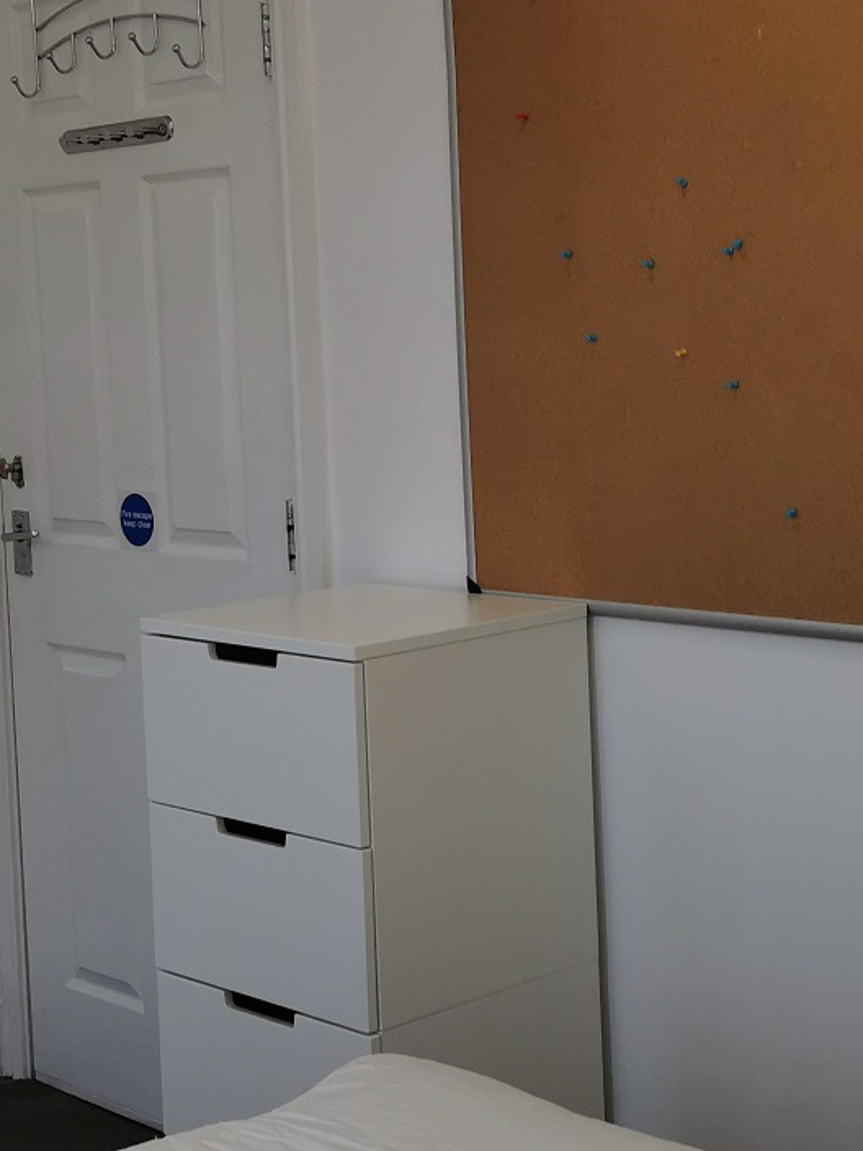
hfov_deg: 20.6
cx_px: 106
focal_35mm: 70
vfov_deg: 27.7
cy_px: 451
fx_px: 2327
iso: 100
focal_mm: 5.58
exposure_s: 1/50
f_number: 1.8
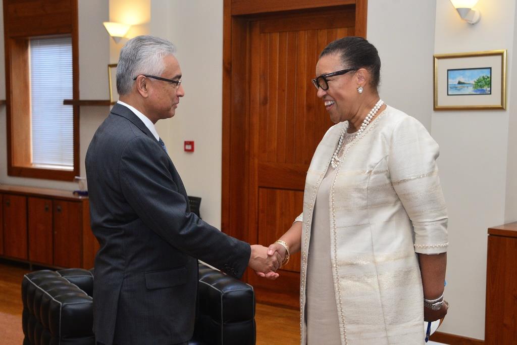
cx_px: 258
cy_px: 172
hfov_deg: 44.5
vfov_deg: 30.5
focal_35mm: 44
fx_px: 632
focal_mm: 44
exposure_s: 1/200
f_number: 6.3
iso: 2500
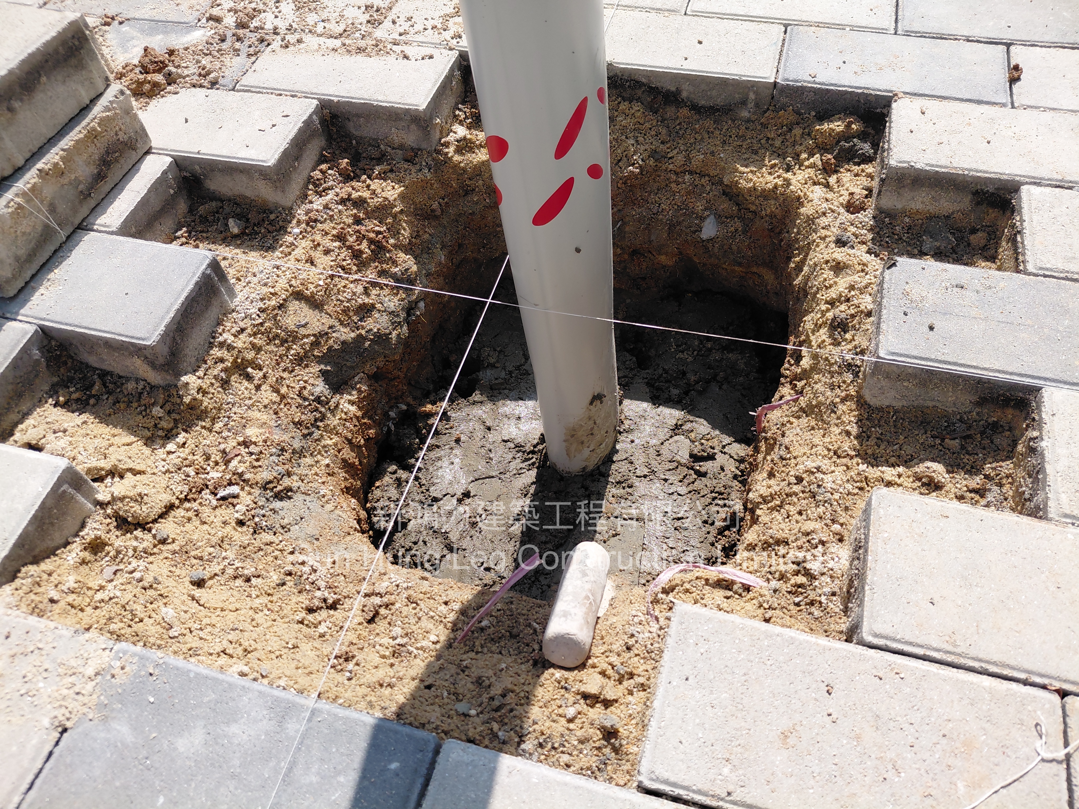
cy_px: 404
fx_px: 779
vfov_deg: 54.9
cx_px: 540
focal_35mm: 25
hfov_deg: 69.4
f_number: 1.8
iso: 50
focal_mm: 4.69
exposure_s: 1/1875
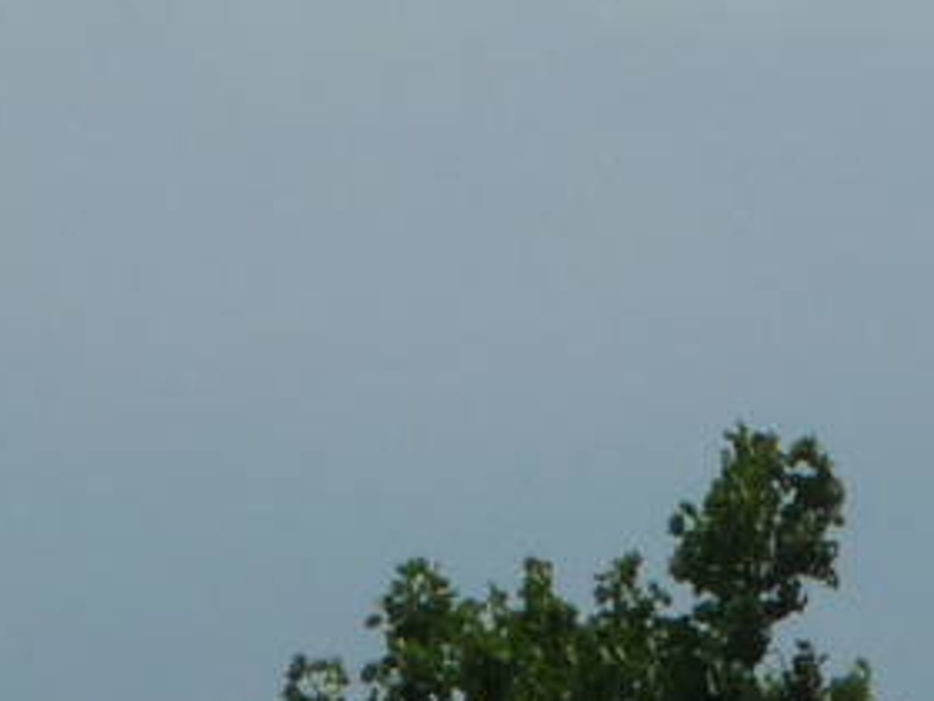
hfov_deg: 1.2
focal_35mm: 1600
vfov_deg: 0.9
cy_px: -885
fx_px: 43171
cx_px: 1208
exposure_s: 1/1300
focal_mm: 47
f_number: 4.9
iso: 100
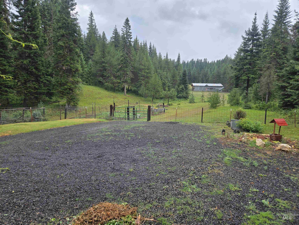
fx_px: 199
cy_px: 112
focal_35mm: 23
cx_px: 150
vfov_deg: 58.9
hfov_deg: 73.9
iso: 25
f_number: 1.8
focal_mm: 5.4
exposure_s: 1/636
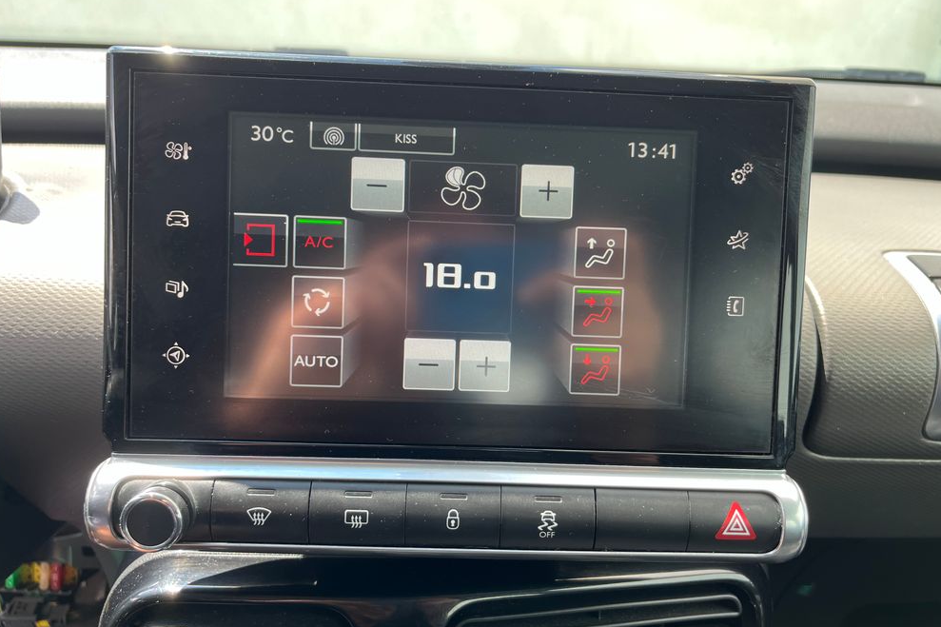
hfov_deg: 65.5
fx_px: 732
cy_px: 323
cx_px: 477
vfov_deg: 46.4
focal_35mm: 28
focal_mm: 5.1
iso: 40
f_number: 1.6
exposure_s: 1/237
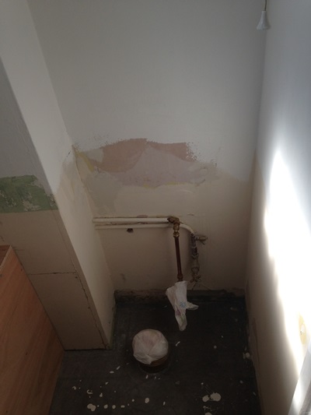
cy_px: 208
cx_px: 156
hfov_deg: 43.0
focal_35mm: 33
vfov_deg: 55.3
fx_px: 395
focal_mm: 4.12
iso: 50
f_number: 2.4
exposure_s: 1/244
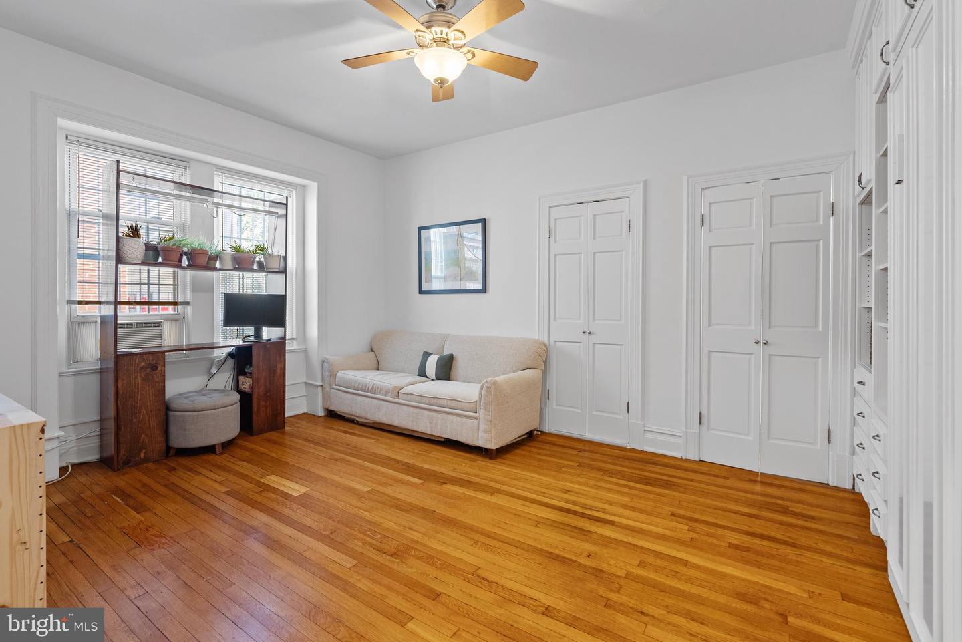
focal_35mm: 16
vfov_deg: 73.8
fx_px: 428
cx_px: 481
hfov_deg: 96.7
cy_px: 321
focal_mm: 16
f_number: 8
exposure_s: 10
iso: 200
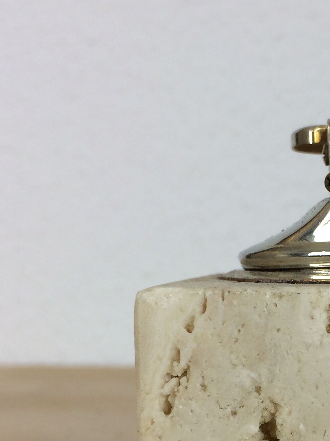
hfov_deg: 19.7
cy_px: 367
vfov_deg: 26.8
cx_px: 374
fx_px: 902
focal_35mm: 71
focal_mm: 4.15
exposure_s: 1/50
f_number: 2.2
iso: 40
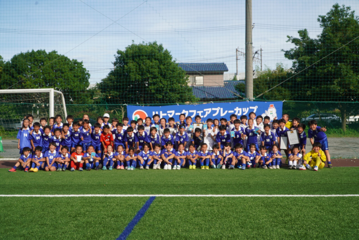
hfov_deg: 49.6
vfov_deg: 34.2
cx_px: 180
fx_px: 389
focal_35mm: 39
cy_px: 120
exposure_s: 1/50
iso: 100
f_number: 14
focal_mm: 26
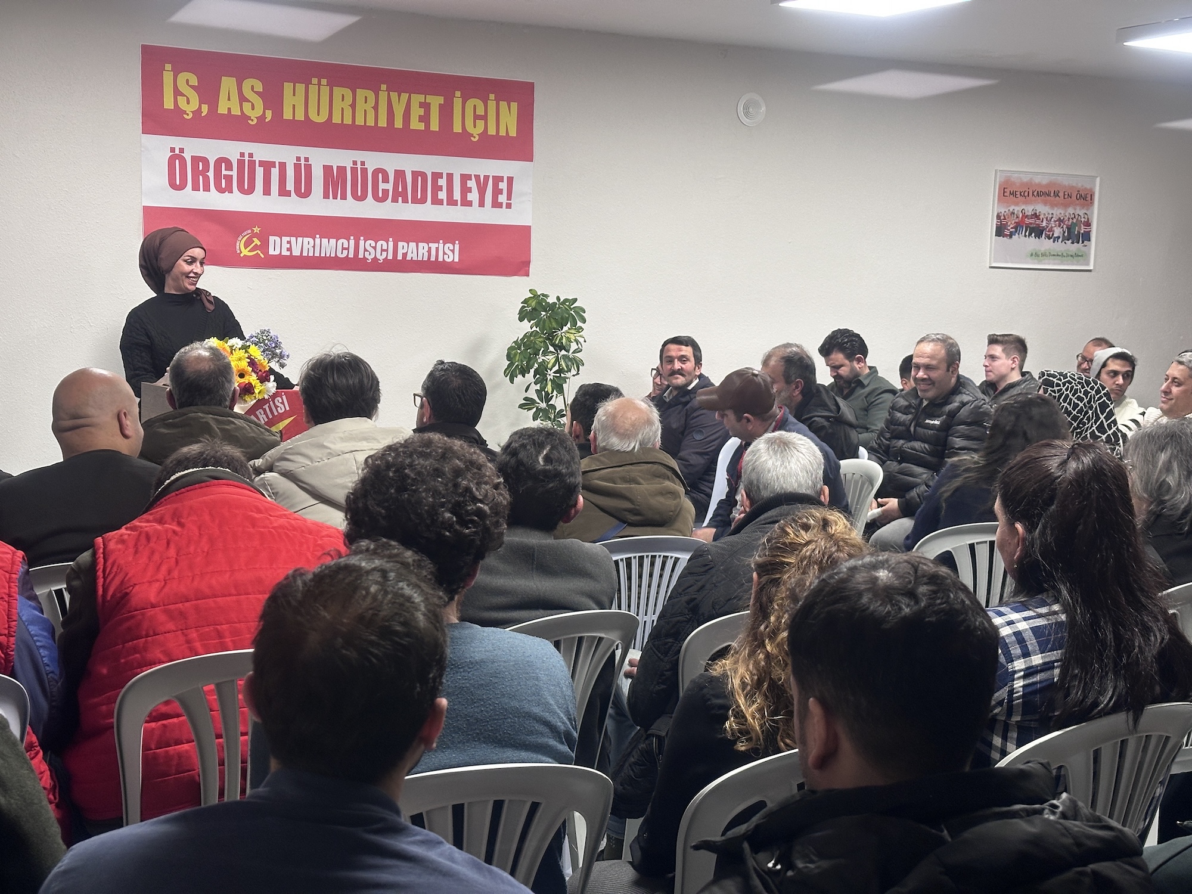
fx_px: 1653
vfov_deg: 30.3
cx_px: 596
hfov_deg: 39.7
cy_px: 447
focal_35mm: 48
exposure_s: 1/50
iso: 80
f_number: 1.78
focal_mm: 6.86
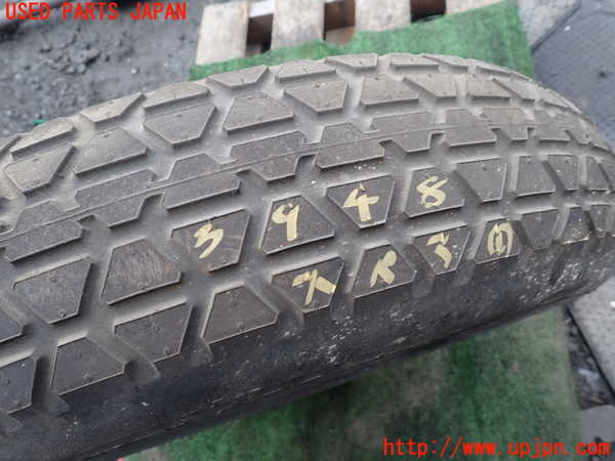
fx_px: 444
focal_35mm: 25
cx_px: 308
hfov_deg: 69.4
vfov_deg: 54.9
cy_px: 230
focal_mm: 4.5
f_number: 2.8
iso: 100
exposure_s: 1/320
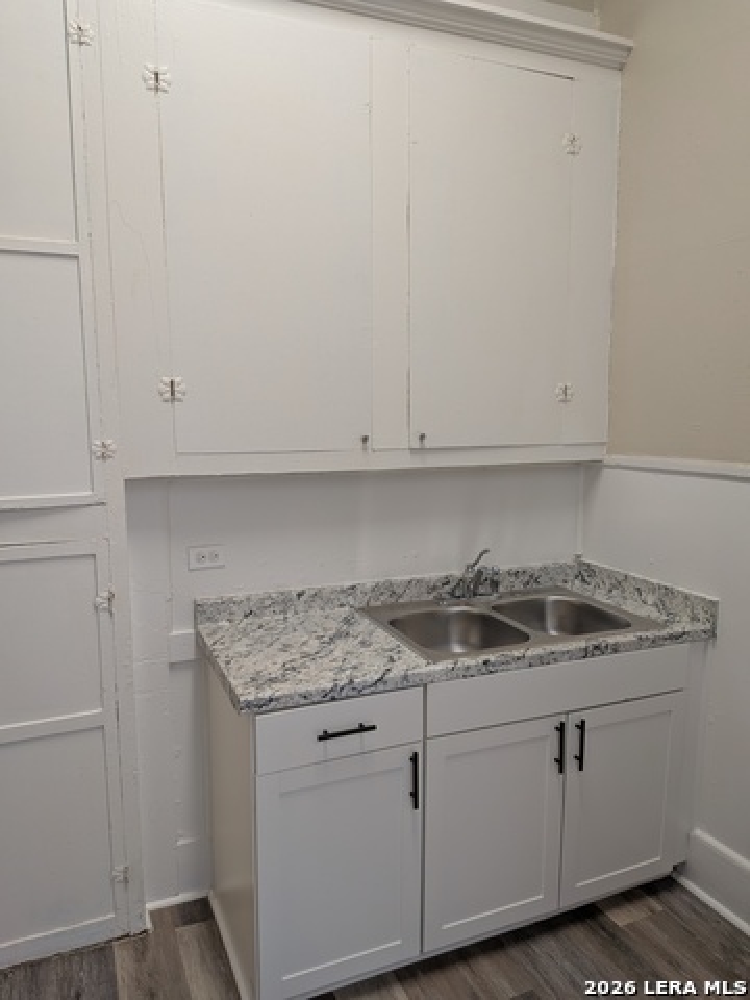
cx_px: 375
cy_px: 500
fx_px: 693
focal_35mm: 24
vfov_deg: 71.6
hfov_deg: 56.8
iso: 38
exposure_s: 1/24
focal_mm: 4.53
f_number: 1.7
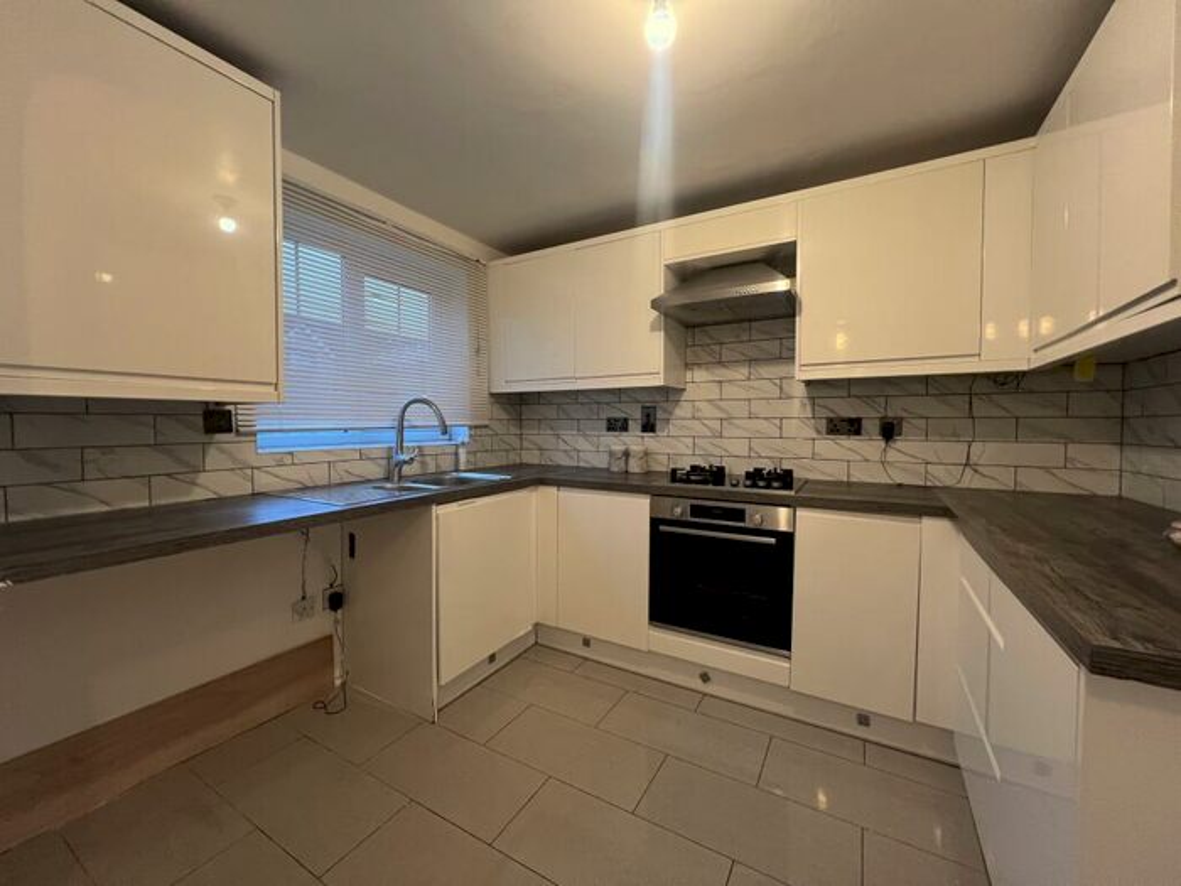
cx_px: 590
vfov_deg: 89.9
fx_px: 444
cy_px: 443
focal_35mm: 13
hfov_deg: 106.2
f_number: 1.8
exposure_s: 1/50
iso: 200
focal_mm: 1.57
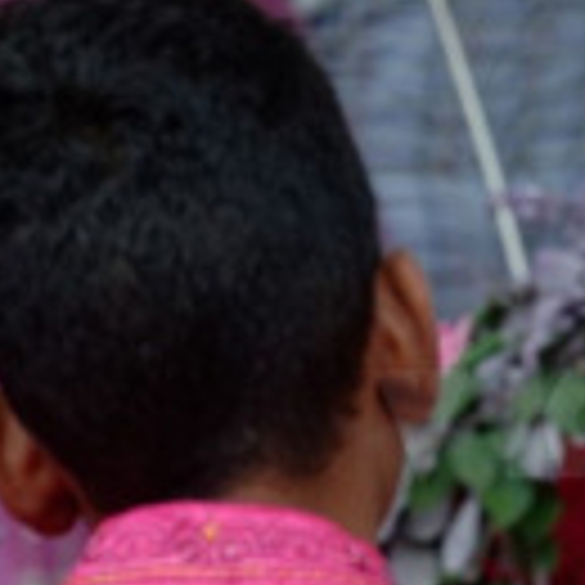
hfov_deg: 2.7
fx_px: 12390
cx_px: 488
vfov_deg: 2.7
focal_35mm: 648
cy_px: 1044
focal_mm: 110
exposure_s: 1/200
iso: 400
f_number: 8
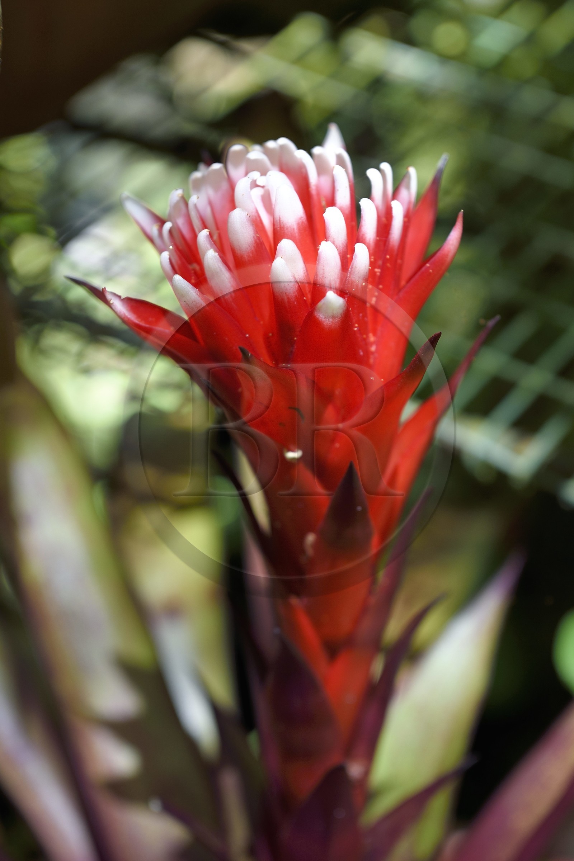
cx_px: 287
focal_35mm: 70
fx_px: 1675
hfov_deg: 19.5
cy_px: 430
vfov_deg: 28.8
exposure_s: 1/160
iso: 200
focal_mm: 70
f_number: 6.3
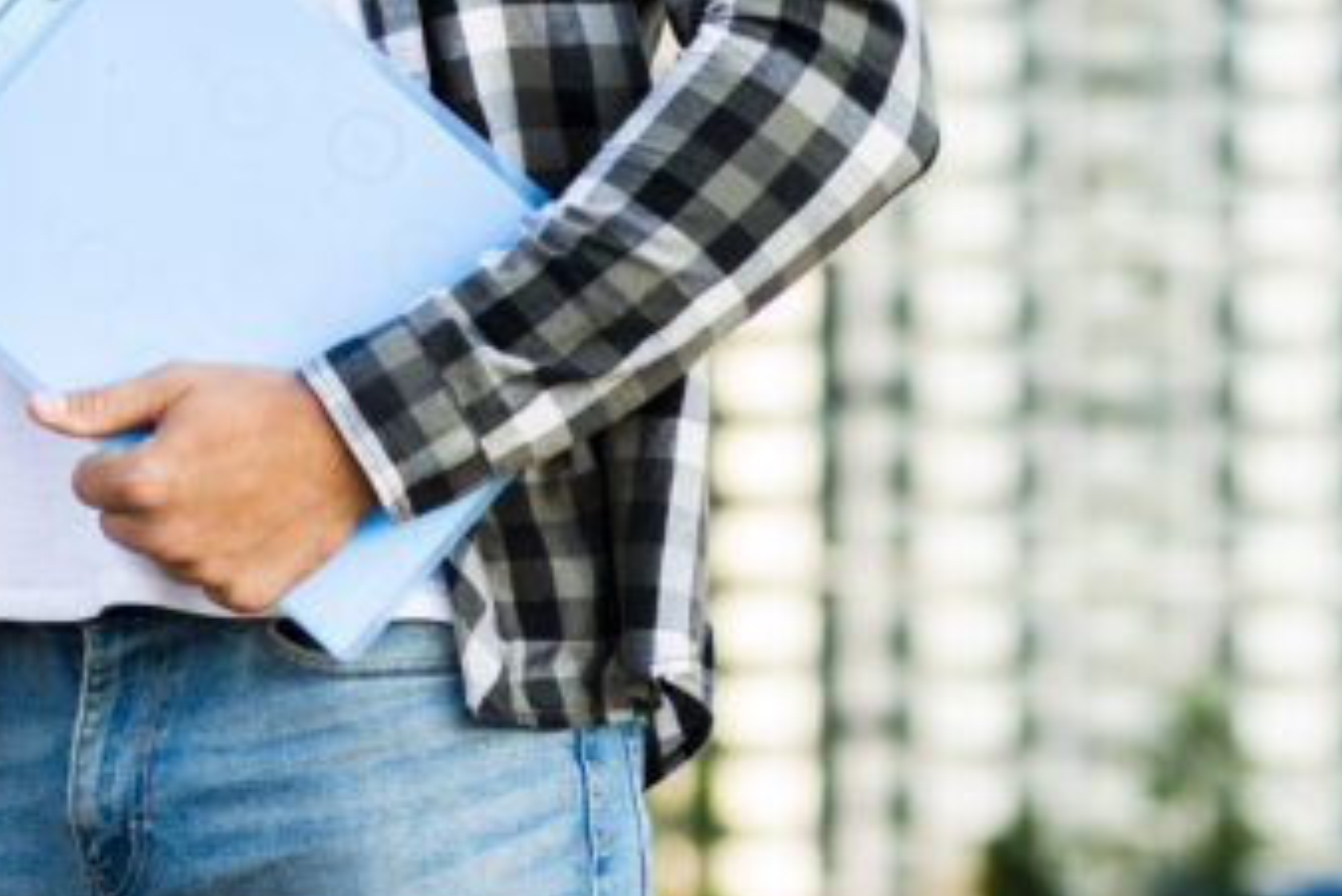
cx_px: -215
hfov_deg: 7.9
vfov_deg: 5.3
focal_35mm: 258
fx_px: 9621
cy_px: -110
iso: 250
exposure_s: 1/250
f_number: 3.5
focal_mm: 85
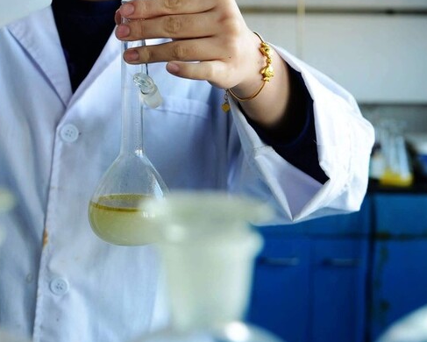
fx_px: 936
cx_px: 134
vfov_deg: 20.6
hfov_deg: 25.5
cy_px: 116
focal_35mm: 74
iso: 200
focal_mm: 32
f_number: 3.5
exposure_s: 1/50
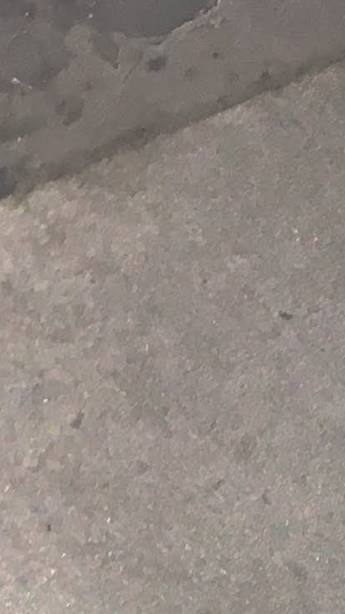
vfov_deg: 10.4
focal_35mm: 174
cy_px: 1548
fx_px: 2828
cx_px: 428
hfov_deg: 6.9
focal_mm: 4.15
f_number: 2.2
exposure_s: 1/33
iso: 64
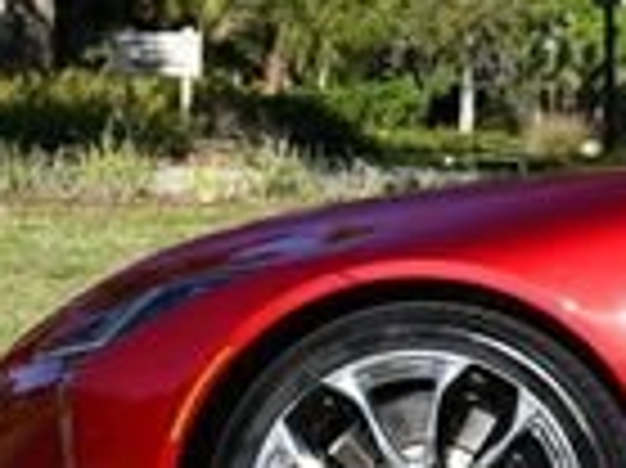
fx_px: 4174
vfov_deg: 6.4
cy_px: -22
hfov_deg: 8.1
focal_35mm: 231
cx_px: 1311
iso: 100
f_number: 8
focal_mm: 26
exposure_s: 1/250
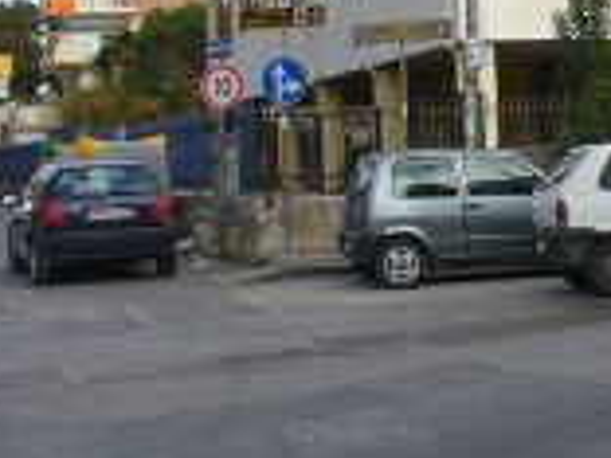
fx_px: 1447
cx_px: 646
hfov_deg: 22.7
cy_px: 45
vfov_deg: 17.7
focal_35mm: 82
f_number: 5.6
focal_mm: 6.1
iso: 80
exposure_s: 1/125
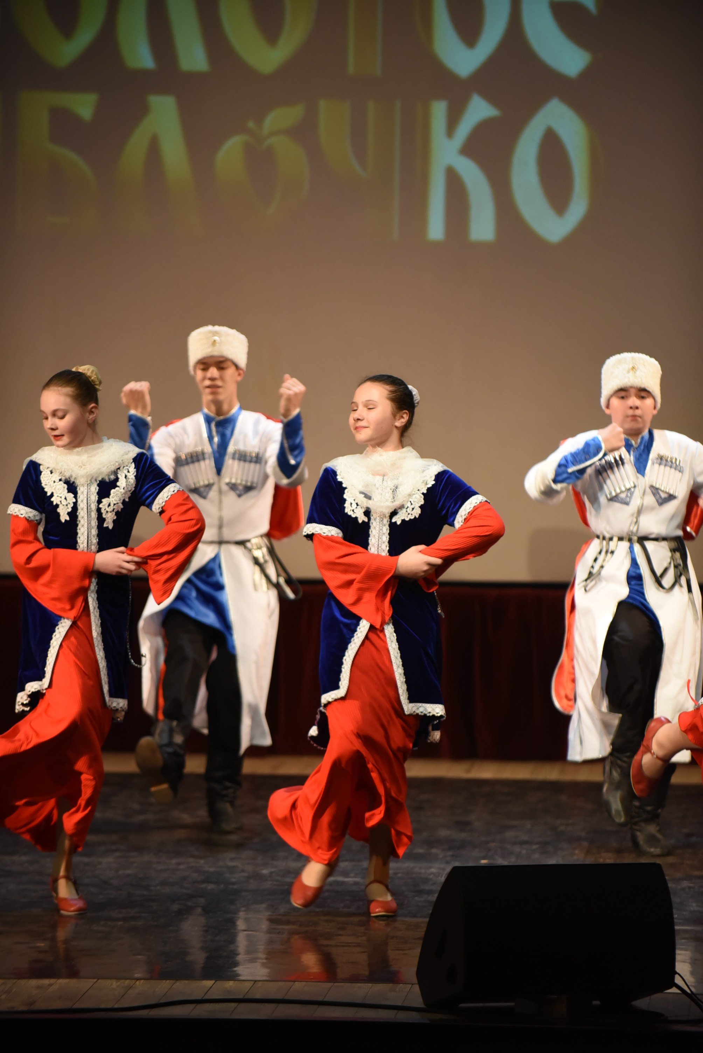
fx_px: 5852
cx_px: 352
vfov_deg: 10.3
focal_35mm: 200
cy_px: 526
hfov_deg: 6.9
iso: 2500
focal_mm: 200
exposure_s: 1/400
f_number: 2.8
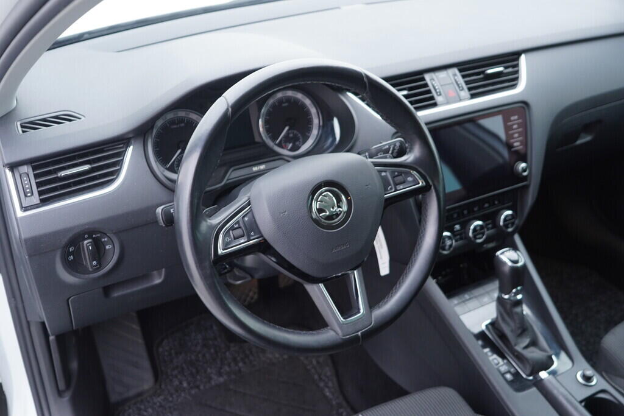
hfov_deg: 53.1
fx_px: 624
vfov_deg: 36.9
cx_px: 312
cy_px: 208
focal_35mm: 36
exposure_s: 1/40
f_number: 2.8
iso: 320
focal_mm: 24
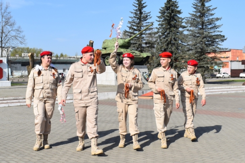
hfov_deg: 59.5
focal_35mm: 32
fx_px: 214
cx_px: 122
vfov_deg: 41.7
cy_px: 82
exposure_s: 1/400
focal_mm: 21
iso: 200
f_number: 10
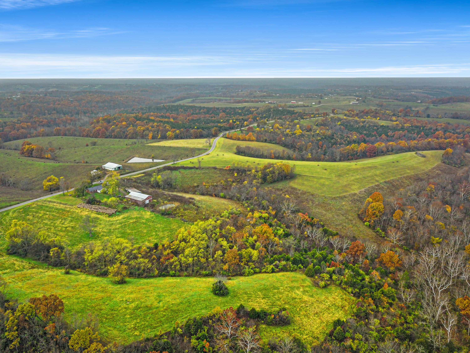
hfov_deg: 67.3
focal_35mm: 26
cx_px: 235
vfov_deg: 53.1
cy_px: 176
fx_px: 353
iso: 100
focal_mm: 4.73
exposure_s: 1/500
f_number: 2.2
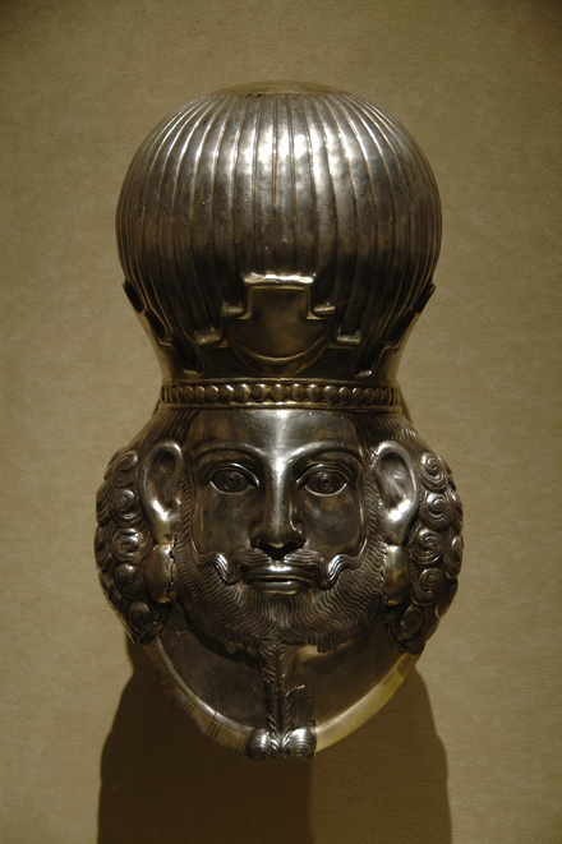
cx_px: 281
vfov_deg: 21.9
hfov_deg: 14.7
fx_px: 2180
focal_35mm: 93
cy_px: 422
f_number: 5
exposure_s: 1/25
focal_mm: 62
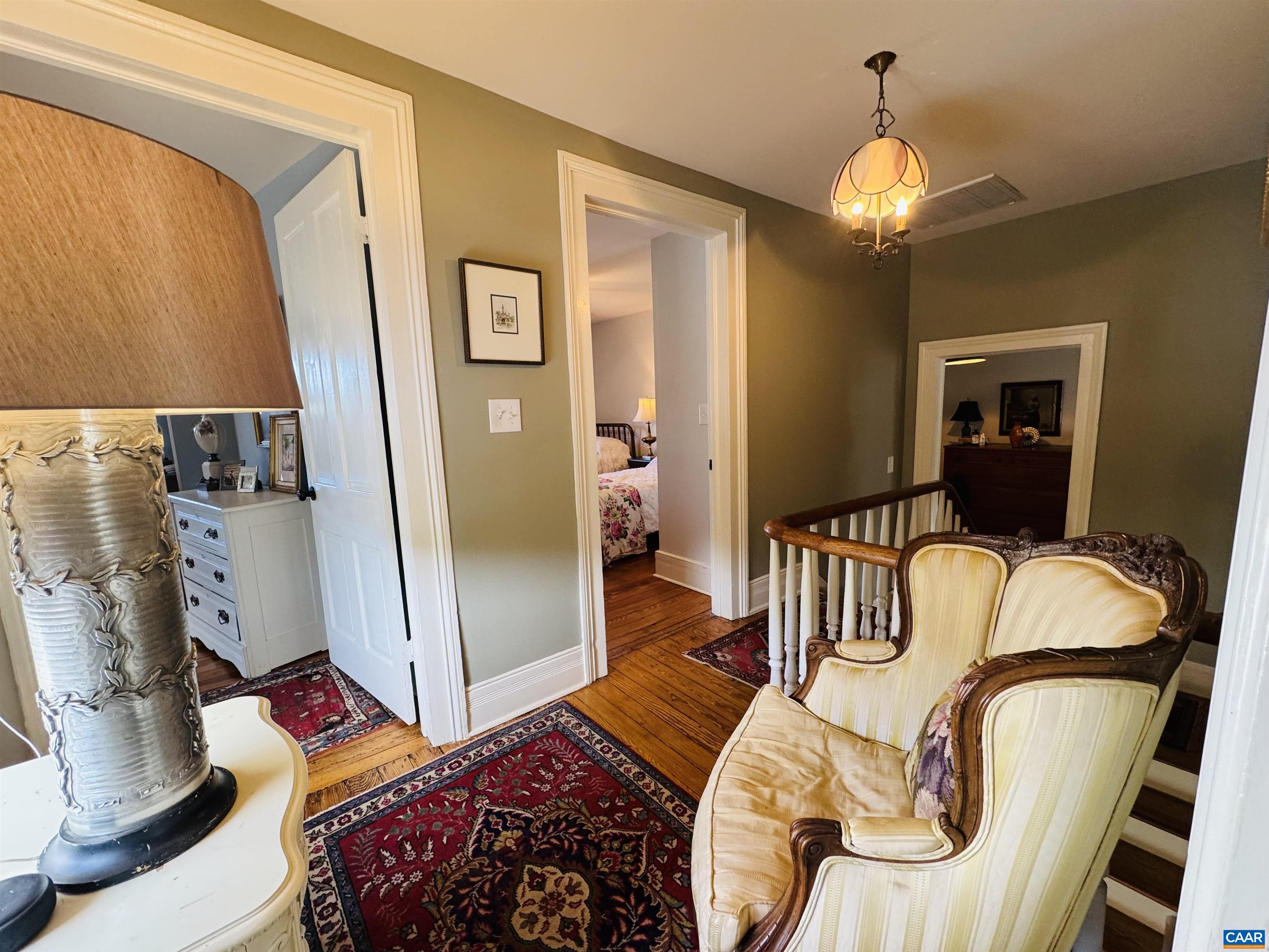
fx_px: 513
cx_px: 634
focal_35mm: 14
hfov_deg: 102.1
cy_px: 476
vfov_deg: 85.7
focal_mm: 2.22
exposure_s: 1/60
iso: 200
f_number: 2.2
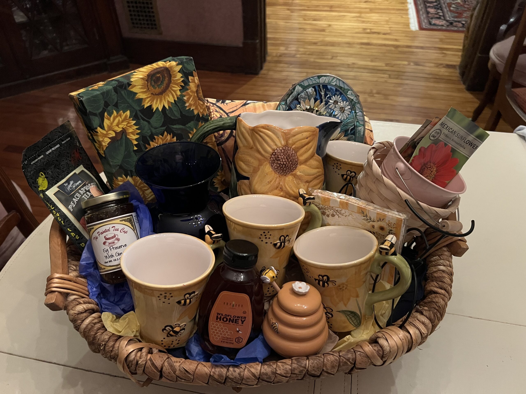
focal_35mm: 26
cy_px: 197
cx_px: 263
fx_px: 395
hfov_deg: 67.3
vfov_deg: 53.1
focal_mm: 5.7
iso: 640
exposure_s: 1/30
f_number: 1.5
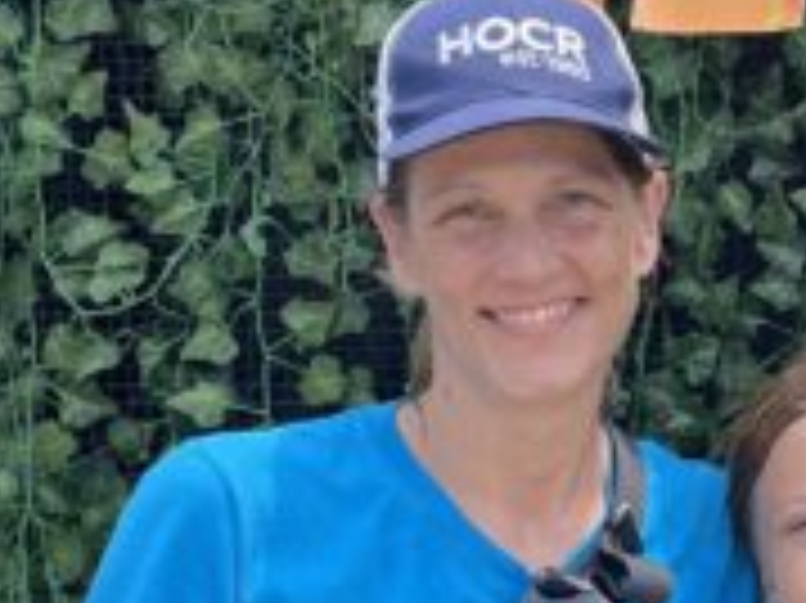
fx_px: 3467
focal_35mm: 149
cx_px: 973
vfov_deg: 9.9
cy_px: 333
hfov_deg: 12.9
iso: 32
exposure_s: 1/861
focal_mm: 4.2
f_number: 1.6
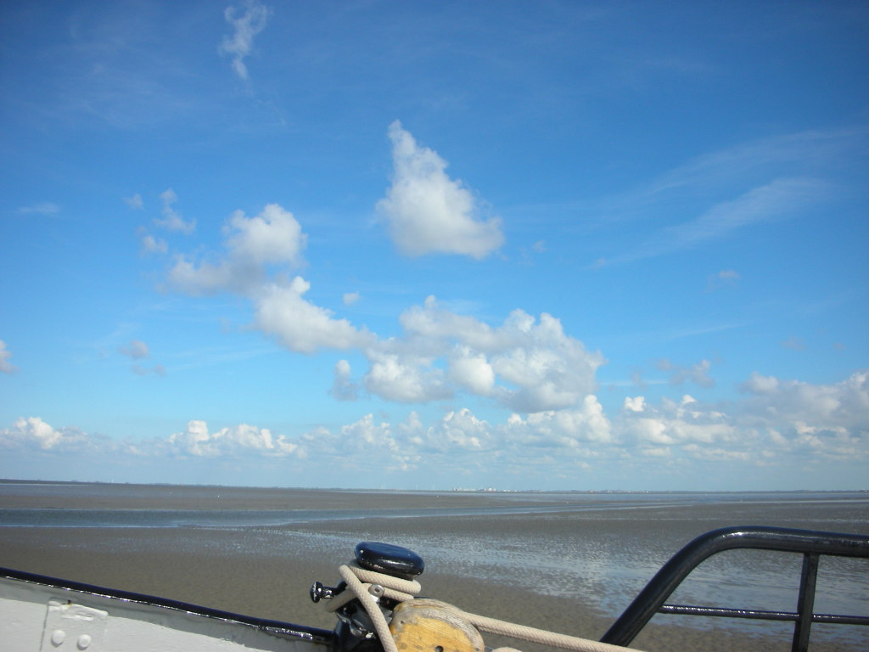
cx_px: 434
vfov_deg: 40.7
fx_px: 879
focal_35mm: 35
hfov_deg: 52.6
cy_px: 326
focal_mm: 5.8
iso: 50
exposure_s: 1/110
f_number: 8.5
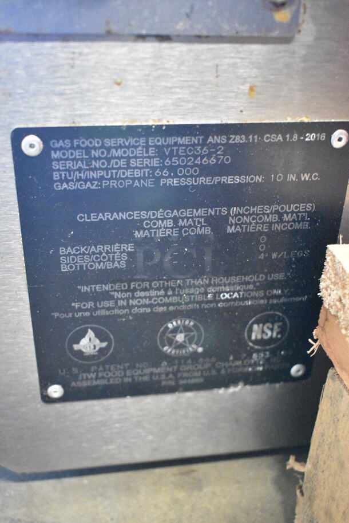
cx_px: 174
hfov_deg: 33.1
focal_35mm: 40
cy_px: 262
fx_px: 588
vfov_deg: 47.9
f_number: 4
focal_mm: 27
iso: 12800
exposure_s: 1/40
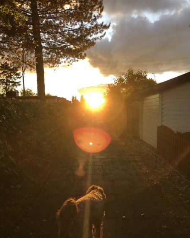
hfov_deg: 48.5
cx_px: 93
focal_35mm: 30
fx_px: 211
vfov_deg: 58.8
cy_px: 125
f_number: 1.8
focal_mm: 3.99
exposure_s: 1/252
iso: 20
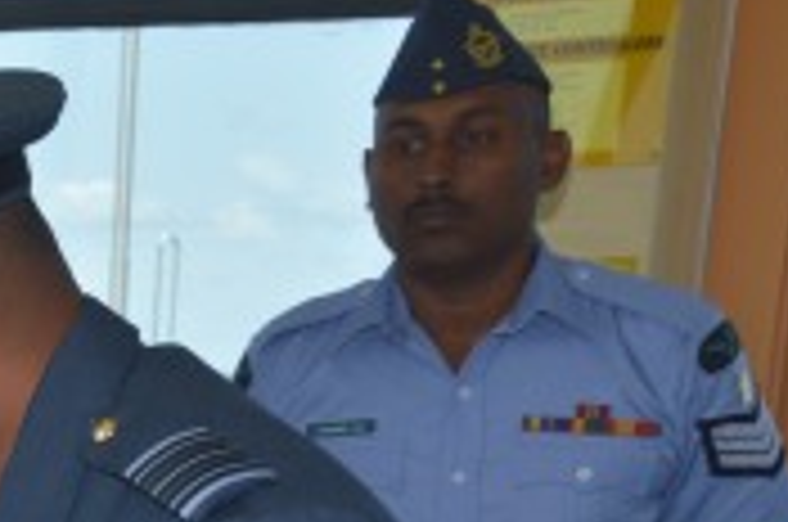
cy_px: 882
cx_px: -540
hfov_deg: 14.4
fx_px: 2812
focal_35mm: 129
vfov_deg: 10.1
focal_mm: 25
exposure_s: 1/80
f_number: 5.6
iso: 200
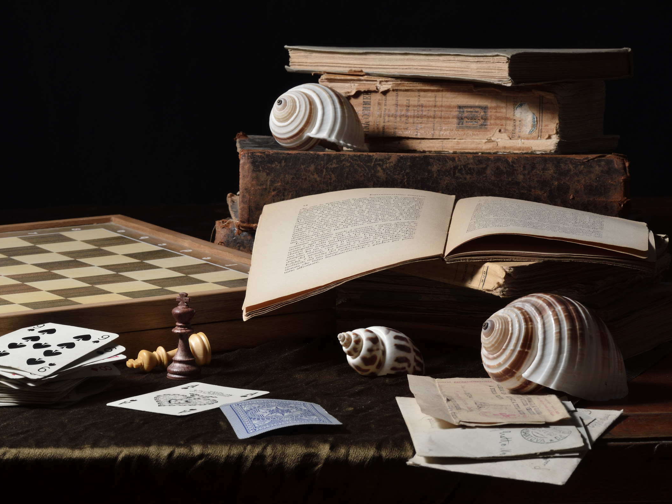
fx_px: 2854
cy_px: 252
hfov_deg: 13.4
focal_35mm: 147
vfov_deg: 10.1
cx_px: 328
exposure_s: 1/125
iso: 200
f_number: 16
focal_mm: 90
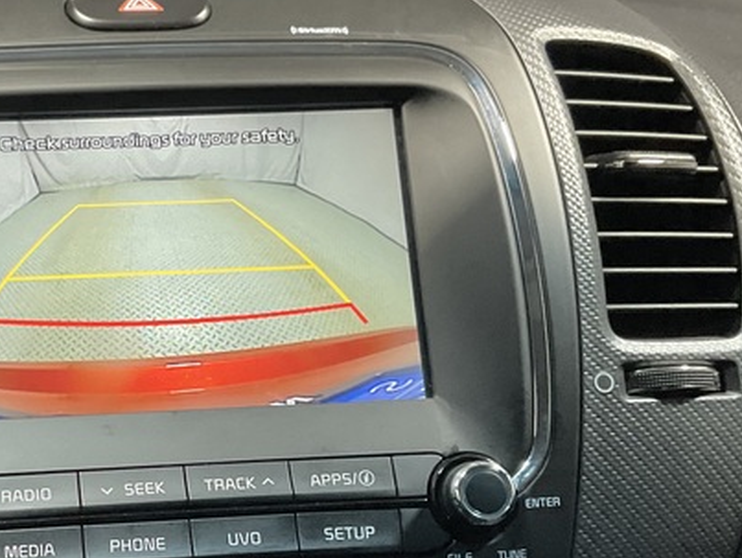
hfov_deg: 27.4
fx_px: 1480
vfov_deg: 21.1
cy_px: 425
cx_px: 109
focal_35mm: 69
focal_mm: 3
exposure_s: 1/60
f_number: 1.8
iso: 125
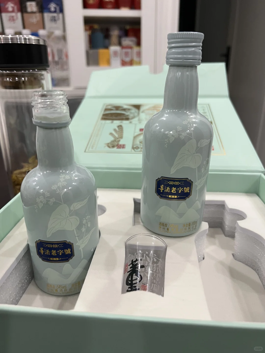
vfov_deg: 67.3
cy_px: 176
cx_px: 132
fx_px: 265
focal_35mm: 26
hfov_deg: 53.1
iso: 200
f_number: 1.5
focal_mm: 5.7
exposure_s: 1/60
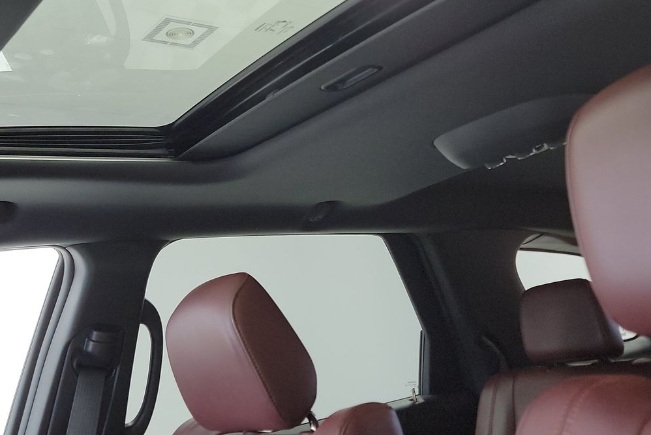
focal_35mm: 40
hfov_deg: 48.4
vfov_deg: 31.8
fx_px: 723
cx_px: 294
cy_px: 44
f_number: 1.8
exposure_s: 1/59
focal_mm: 6.7
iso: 470
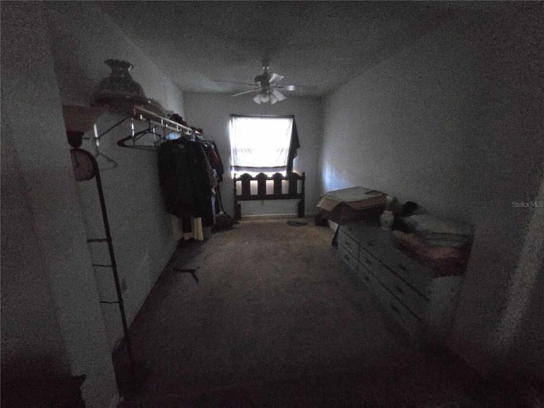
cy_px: 204
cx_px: 272
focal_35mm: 13
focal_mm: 2.2
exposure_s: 1/24
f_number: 2.2
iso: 3200
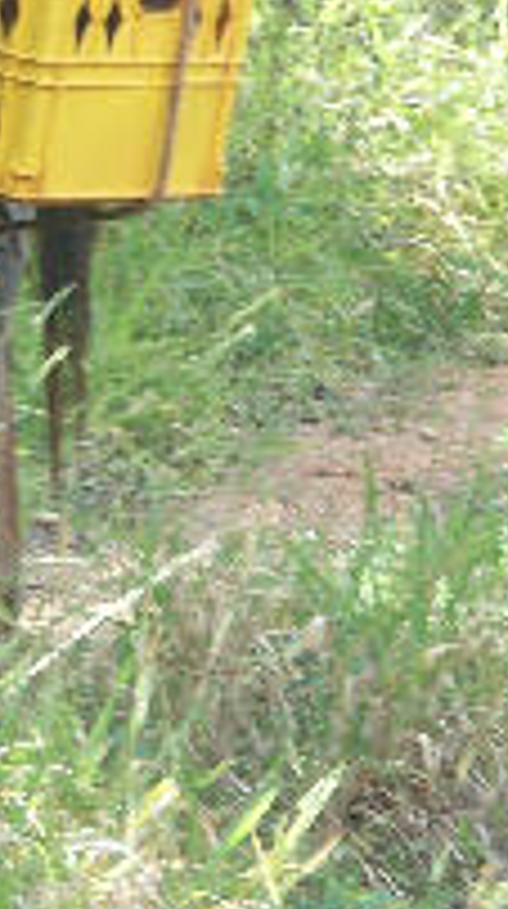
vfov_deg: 3.8
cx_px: -456
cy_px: 144
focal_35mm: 573
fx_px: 13779
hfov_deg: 2.1
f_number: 4.5
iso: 100
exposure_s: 1/100
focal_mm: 50.48
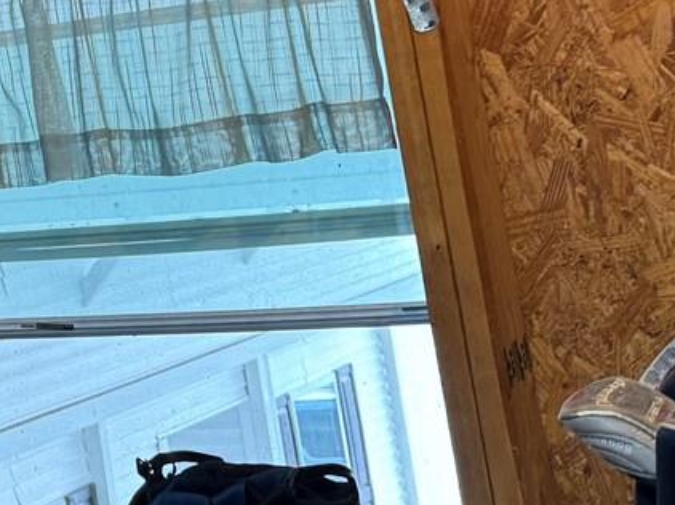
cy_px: -117
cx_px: -294
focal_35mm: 91
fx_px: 1773
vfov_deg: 15.6
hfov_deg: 19.2
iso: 200
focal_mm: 6.76
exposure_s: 1/60
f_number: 1.78
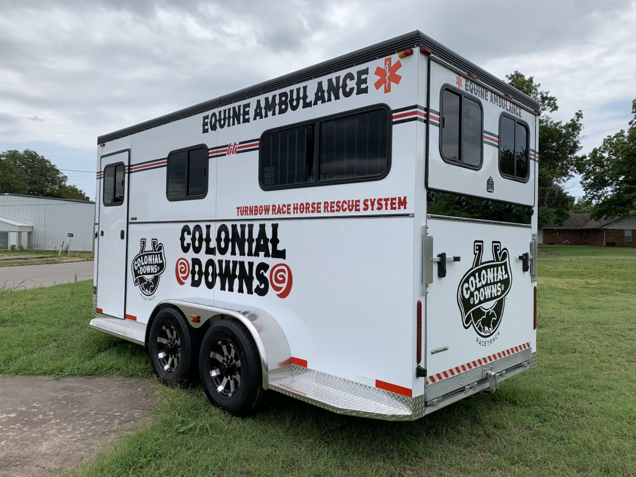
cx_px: 318
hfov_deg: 67.3
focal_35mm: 26
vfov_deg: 53.1
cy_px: 238
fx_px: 478
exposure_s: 1/2833
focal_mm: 4.25
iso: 25
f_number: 1.8
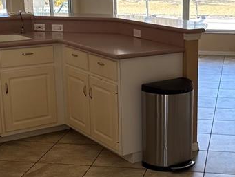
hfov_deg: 26.7
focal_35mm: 72
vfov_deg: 20.5
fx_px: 489
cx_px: 174
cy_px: 91
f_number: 1.78
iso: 200
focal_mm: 6.76
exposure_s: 1/198
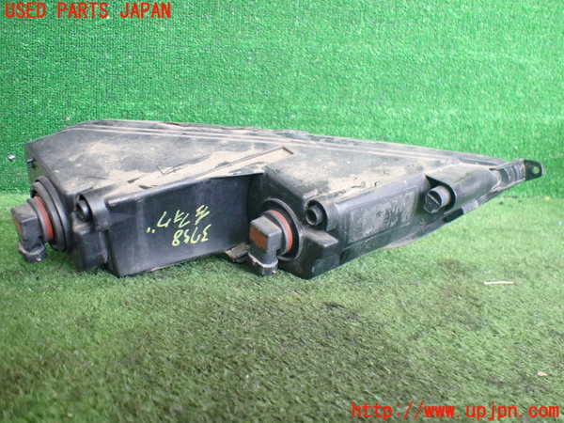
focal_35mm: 30
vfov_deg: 46.8
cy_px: 212
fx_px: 489
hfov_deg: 60.0
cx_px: 282
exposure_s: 1/100
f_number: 2.3
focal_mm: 5.4
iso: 800
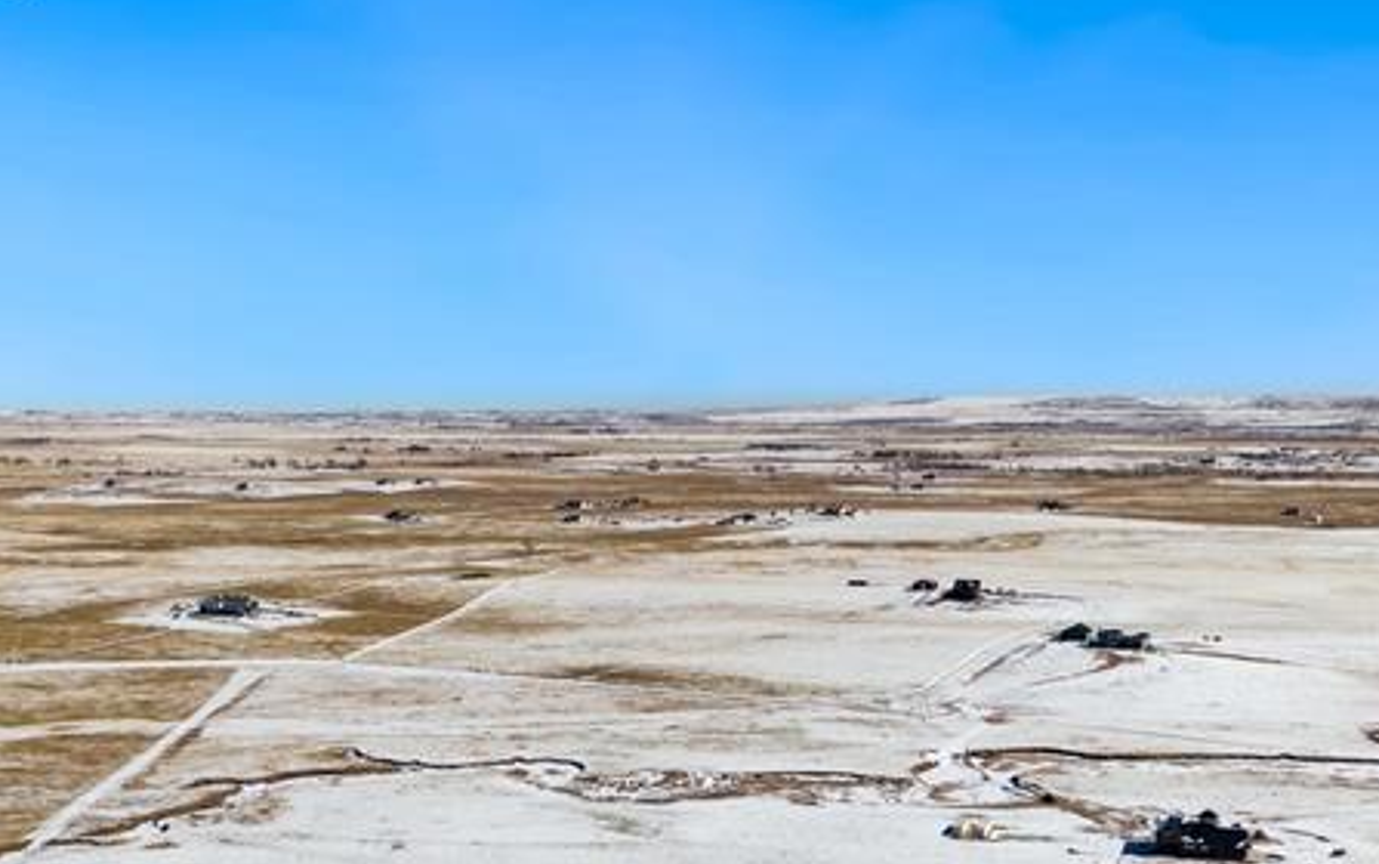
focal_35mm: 50
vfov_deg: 25.6
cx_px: 639
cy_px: 622
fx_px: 1880
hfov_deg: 40.3
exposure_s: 1/80
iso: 100
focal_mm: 5.57
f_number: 3.2
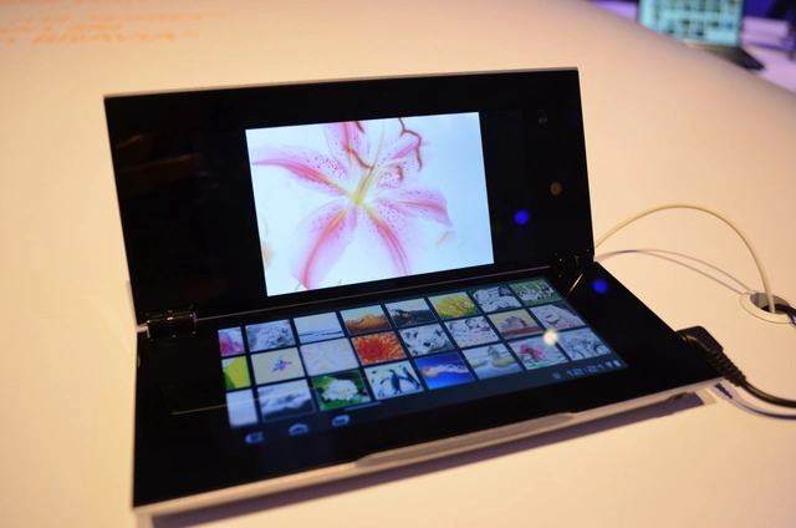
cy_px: 264
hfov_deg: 62.0
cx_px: 398
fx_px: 662
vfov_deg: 43.4
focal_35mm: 30
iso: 400
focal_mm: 20
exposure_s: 1/80
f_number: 4.5
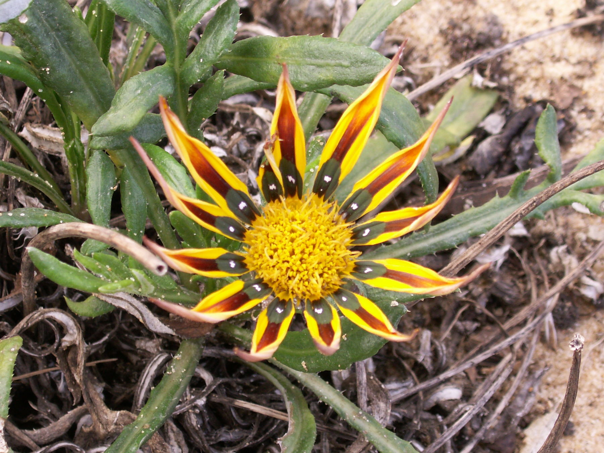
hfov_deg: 31.2
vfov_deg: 23.7
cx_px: 302
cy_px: 226
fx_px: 1082
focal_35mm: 62
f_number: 4
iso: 50
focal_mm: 10.3
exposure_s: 1/60
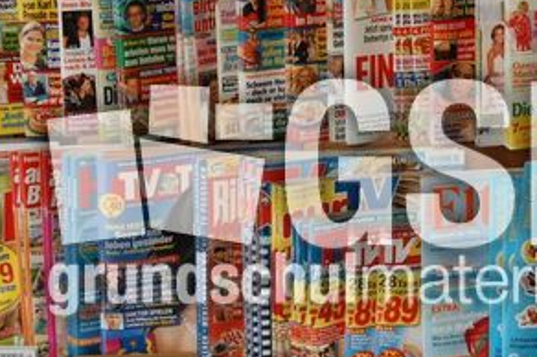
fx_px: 1803
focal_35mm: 121
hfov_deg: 16.9
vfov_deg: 11.3
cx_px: 362
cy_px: 197
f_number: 7.1
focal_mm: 46
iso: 1600
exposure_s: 1/200
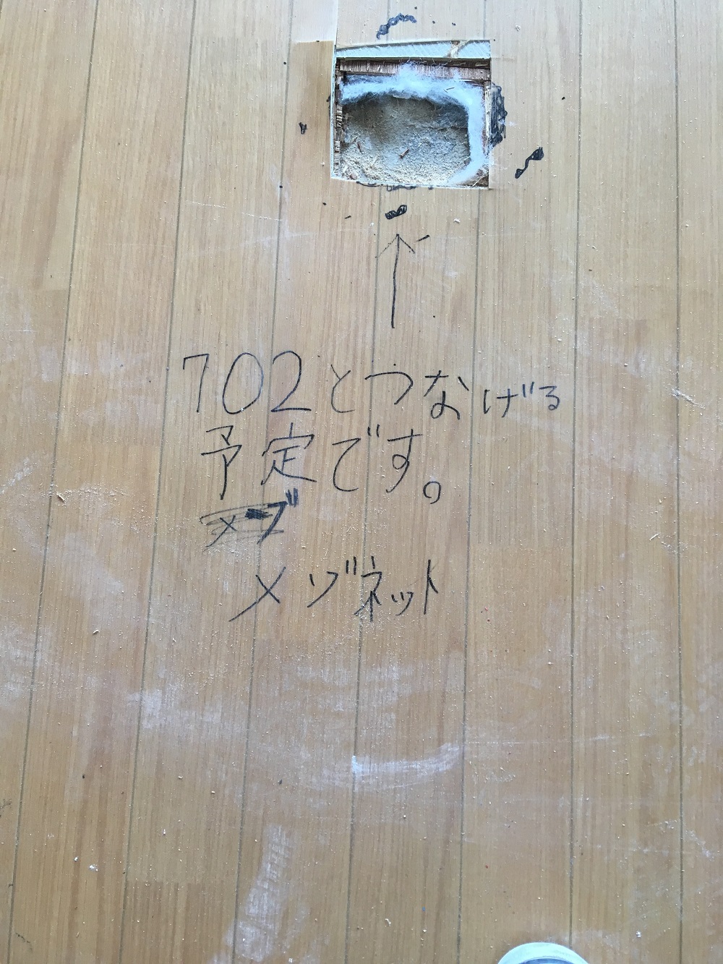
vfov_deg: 61.7
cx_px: 362
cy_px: 482
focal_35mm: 29
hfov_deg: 48.2
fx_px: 807
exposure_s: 1/30
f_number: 2.2
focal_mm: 4.15
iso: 25
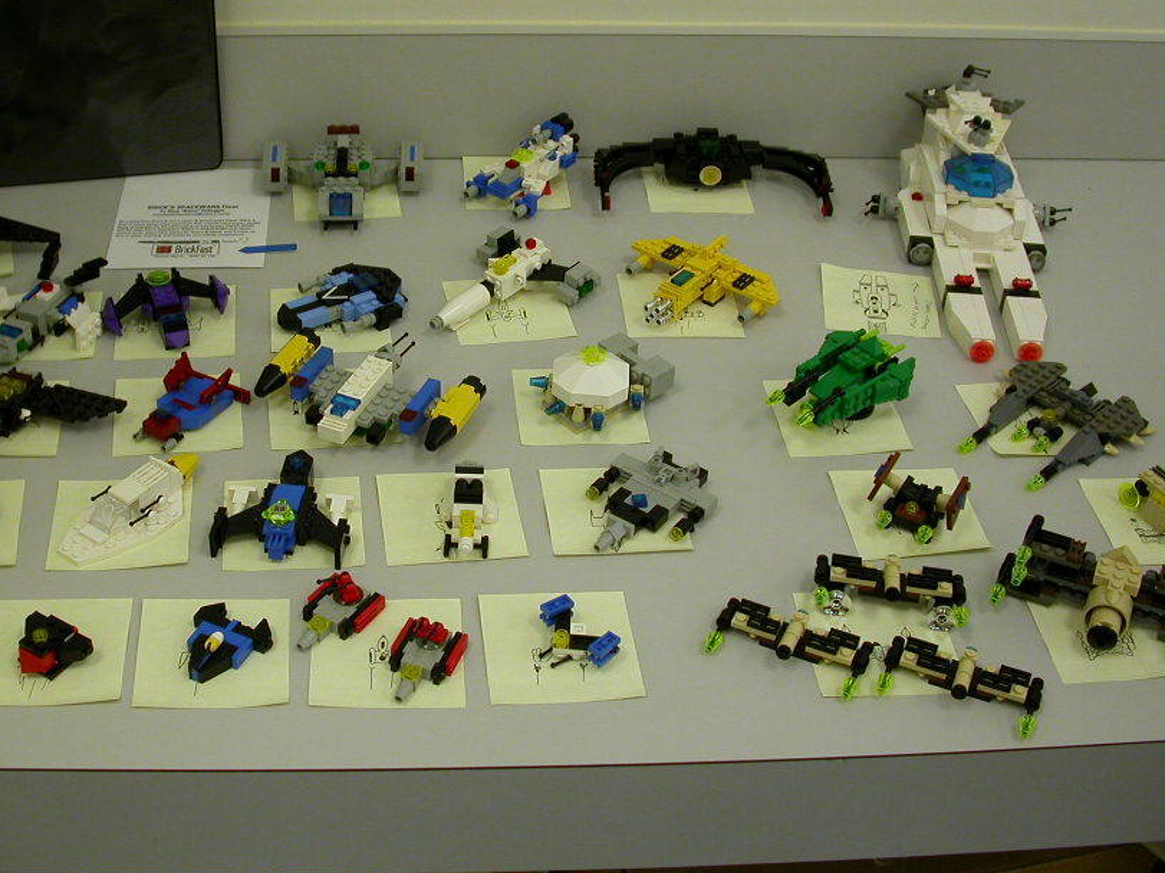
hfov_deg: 39.4
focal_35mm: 48
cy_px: 336
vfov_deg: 30.2
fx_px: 1615
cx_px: 435
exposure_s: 1/20.8
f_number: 2.6
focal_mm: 7.85
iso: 100
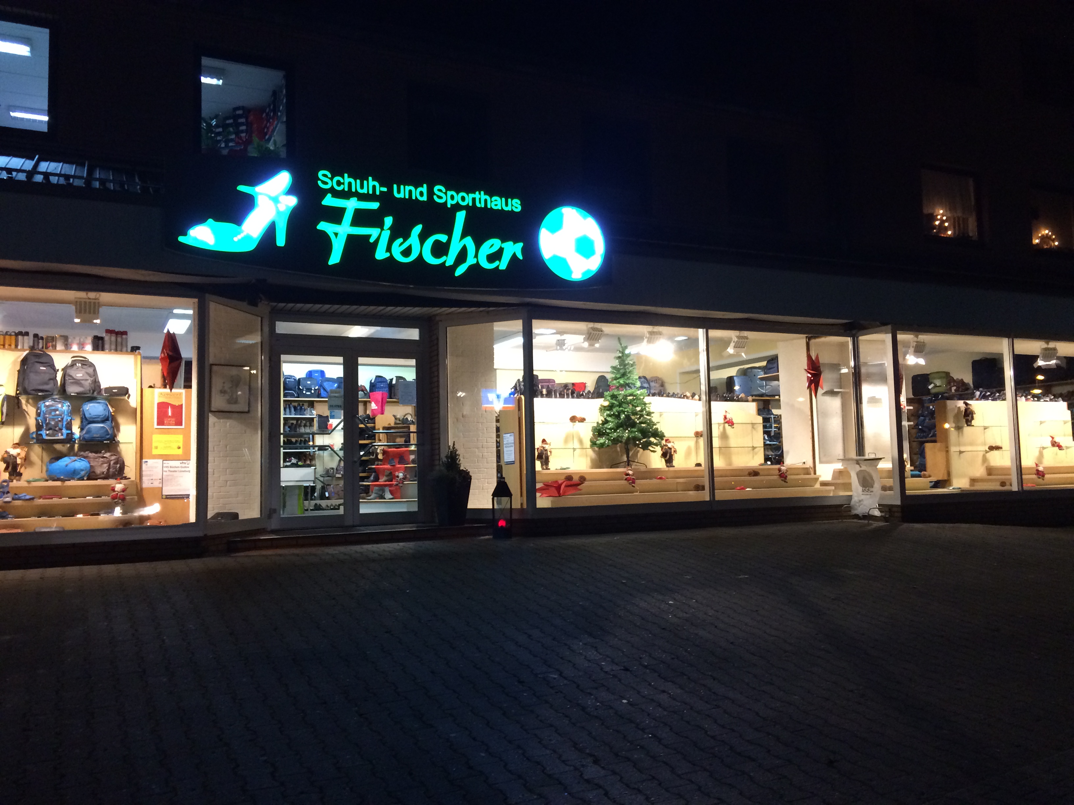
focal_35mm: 29
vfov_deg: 48.2
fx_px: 900
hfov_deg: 61.7
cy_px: 402
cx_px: 537
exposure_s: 1/30
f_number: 2.2
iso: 200
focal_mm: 4.15
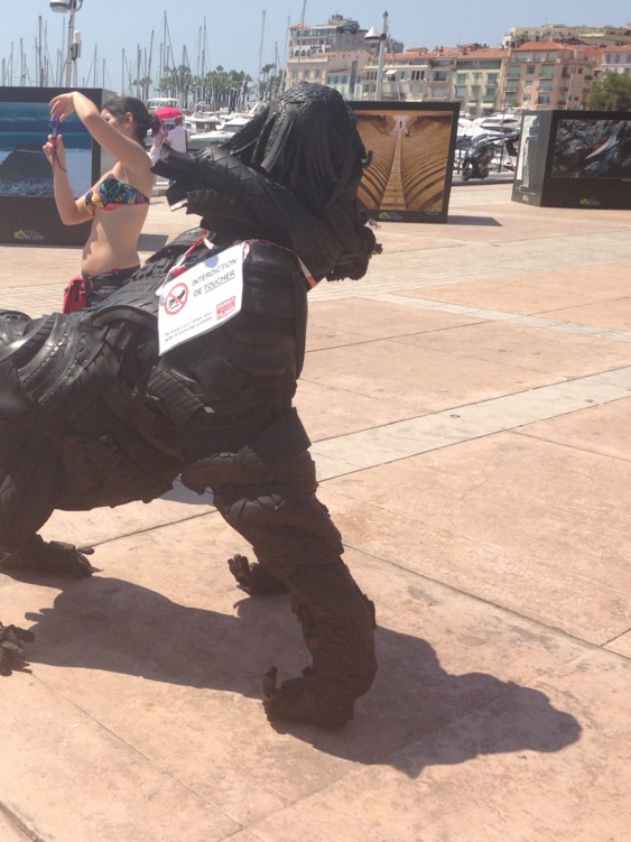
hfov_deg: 31.2
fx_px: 1094
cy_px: 415
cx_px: 104
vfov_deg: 42.1
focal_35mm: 45
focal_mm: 4.13
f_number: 2.4
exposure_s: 1/1695
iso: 50
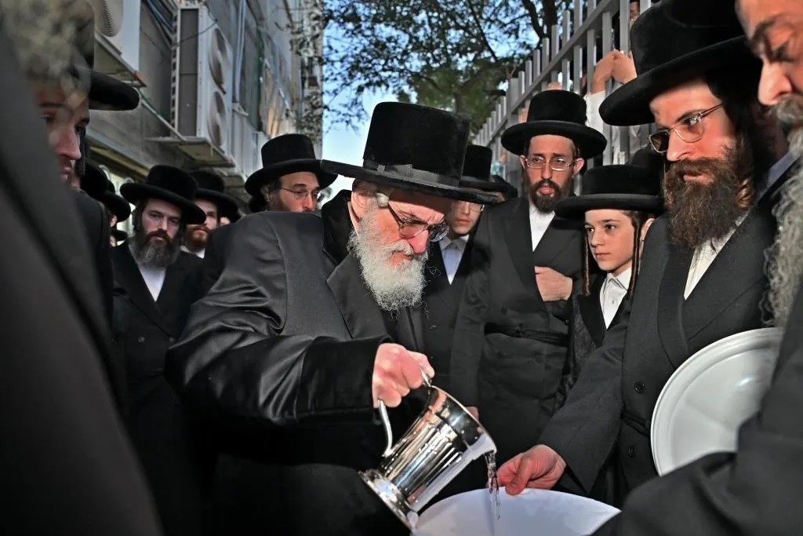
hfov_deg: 73.7
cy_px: 268
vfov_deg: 53.1
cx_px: 402
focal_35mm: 24
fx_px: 535
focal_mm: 24
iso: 1000
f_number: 4
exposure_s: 1/200
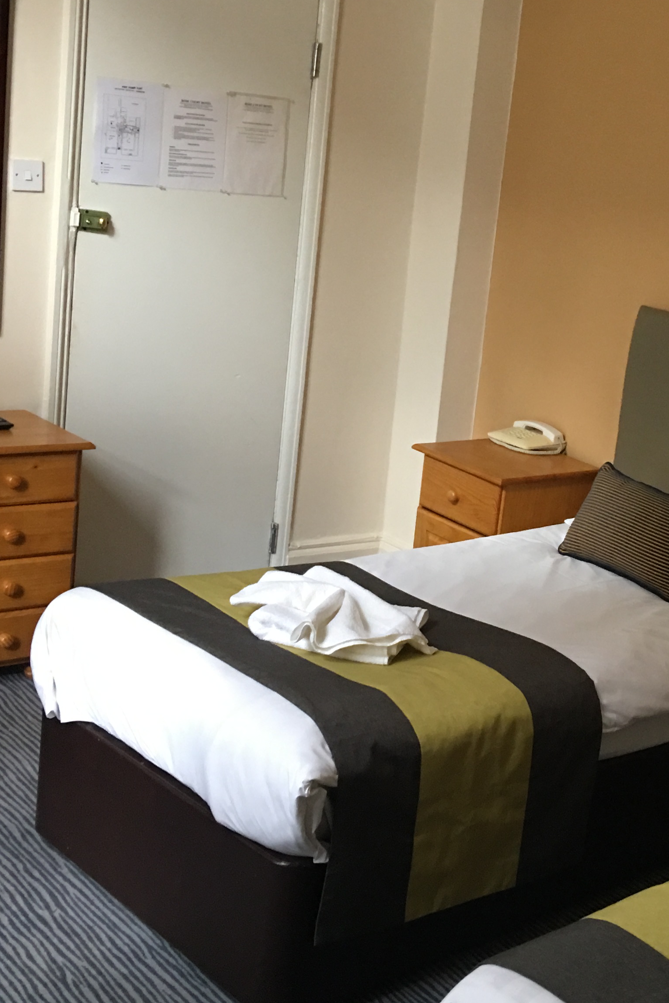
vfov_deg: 37.5
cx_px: 514
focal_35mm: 53
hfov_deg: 25.2
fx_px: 1477
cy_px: 452
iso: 100
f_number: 2.2
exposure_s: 1/10
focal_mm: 4.15
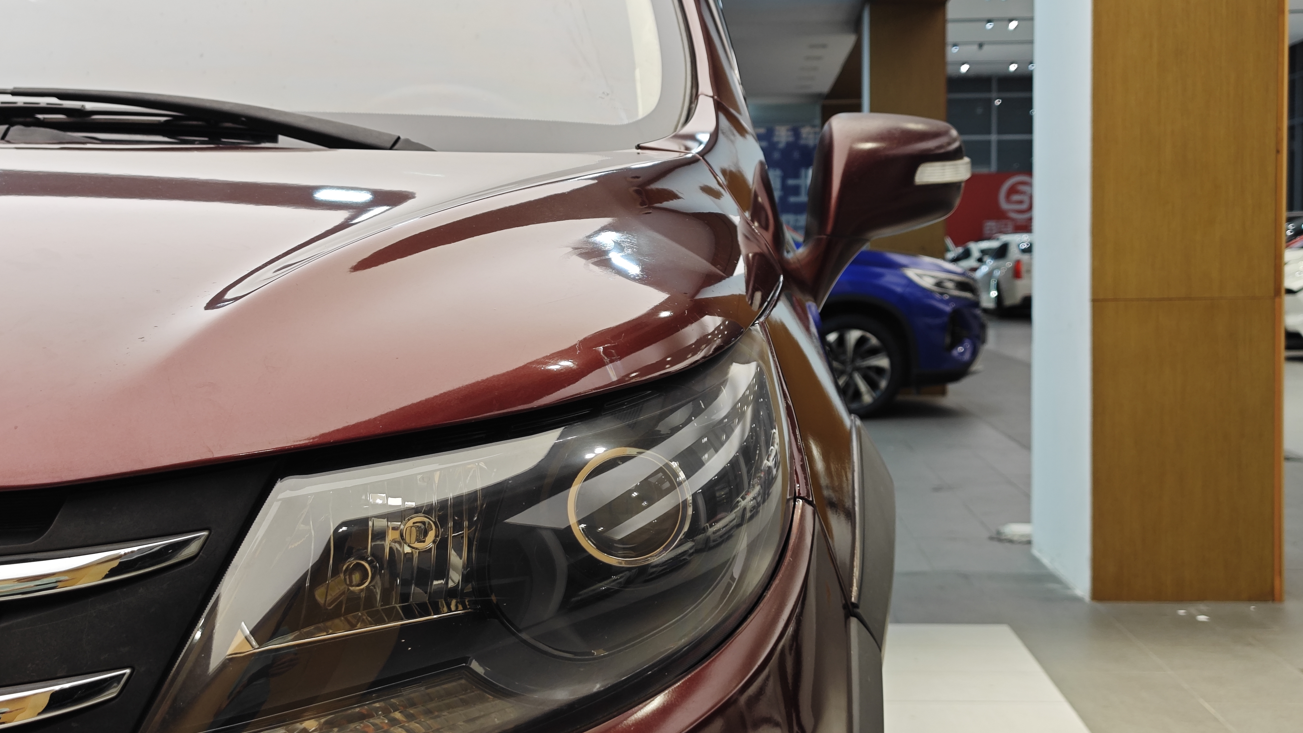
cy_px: 393
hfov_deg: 40.6
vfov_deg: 23.5
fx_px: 1762
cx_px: 654
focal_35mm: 51
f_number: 1.9
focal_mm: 8.7
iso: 160
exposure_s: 1/100
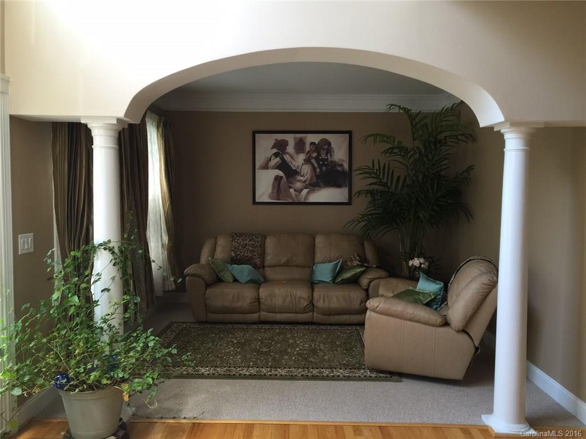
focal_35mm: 29
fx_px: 491
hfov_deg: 61.7
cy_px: 220
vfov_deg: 48.2
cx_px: 293
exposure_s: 1/30
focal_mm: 4.15
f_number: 2.2
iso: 40
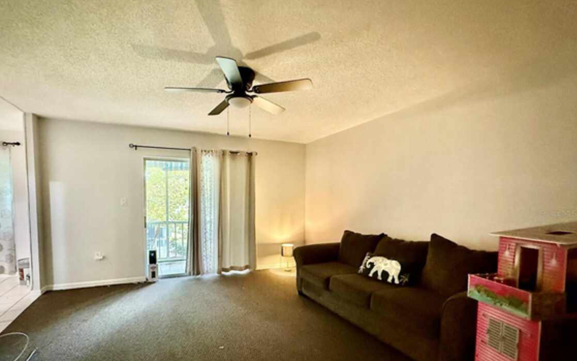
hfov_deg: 93.8
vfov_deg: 67.5
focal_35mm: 17
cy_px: 213
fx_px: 267
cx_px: 248
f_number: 2.2
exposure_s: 1/60
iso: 640
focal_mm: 2.22
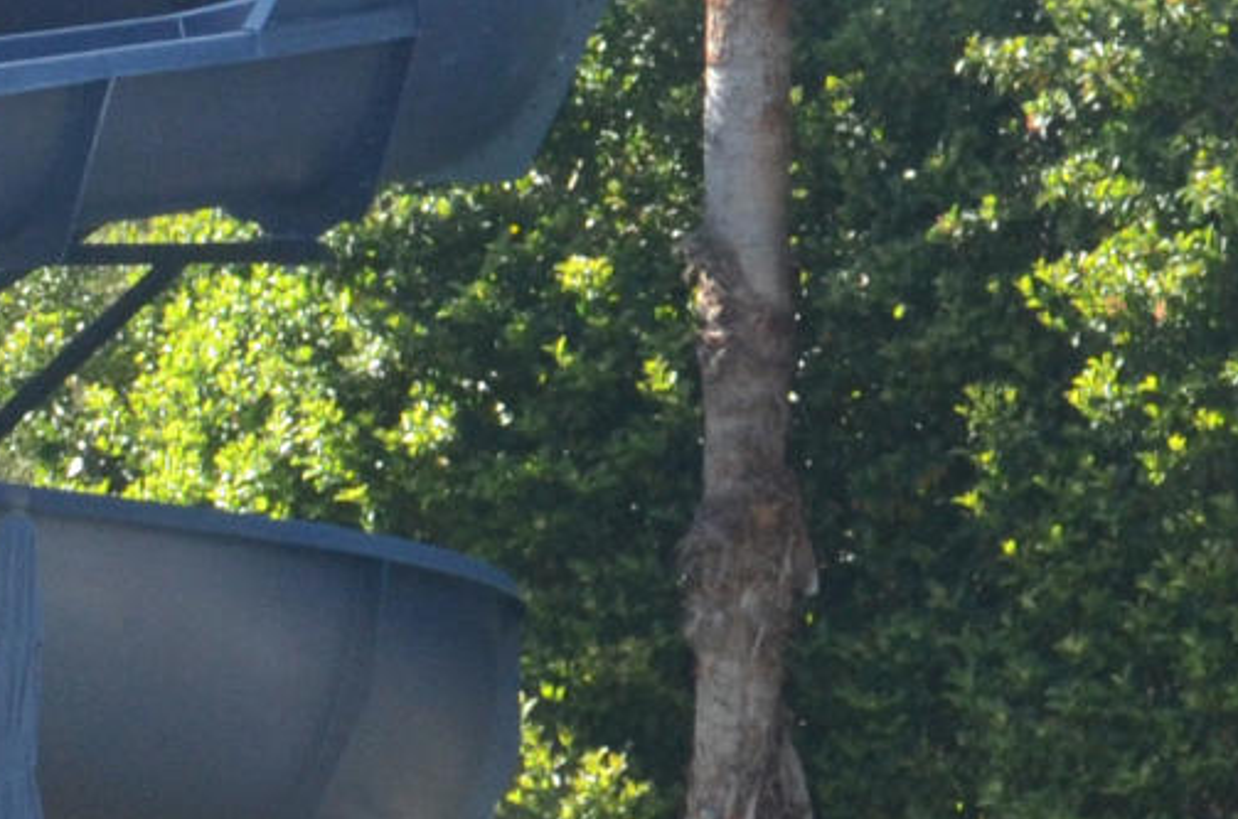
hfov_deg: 4.8
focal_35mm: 429
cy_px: 808
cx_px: 290
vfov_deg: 3.2
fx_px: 14720
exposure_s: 1/250
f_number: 10
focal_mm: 48
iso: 640
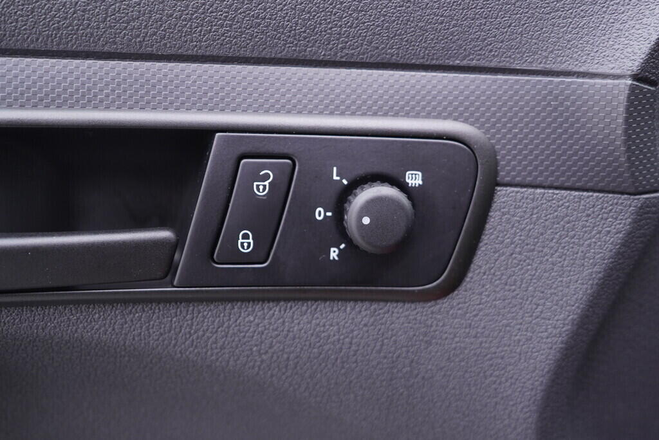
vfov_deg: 36.9
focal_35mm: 36
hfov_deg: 53.1
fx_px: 659
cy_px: 220
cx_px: 330
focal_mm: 24
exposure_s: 1/40
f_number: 2.8
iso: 250
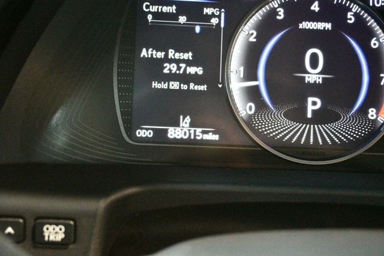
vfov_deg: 26.5
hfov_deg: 38.9
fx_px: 544
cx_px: 192
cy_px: 128
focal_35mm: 51
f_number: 5
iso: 12800
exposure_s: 1/25
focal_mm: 34
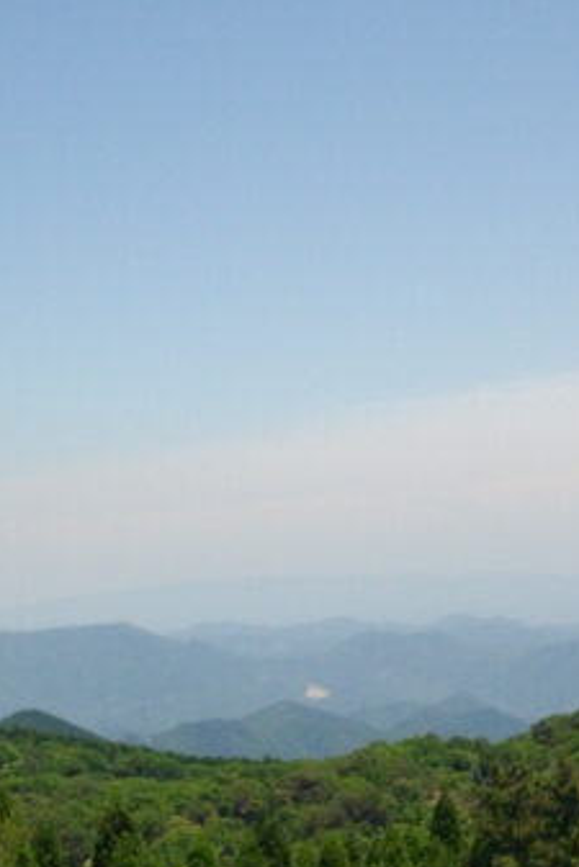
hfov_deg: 11.7
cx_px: 242
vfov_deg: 17.4
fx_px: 2820
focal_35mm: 117
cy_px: 574
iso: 100
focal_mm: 6.2
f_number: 5.6
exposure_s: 1/400
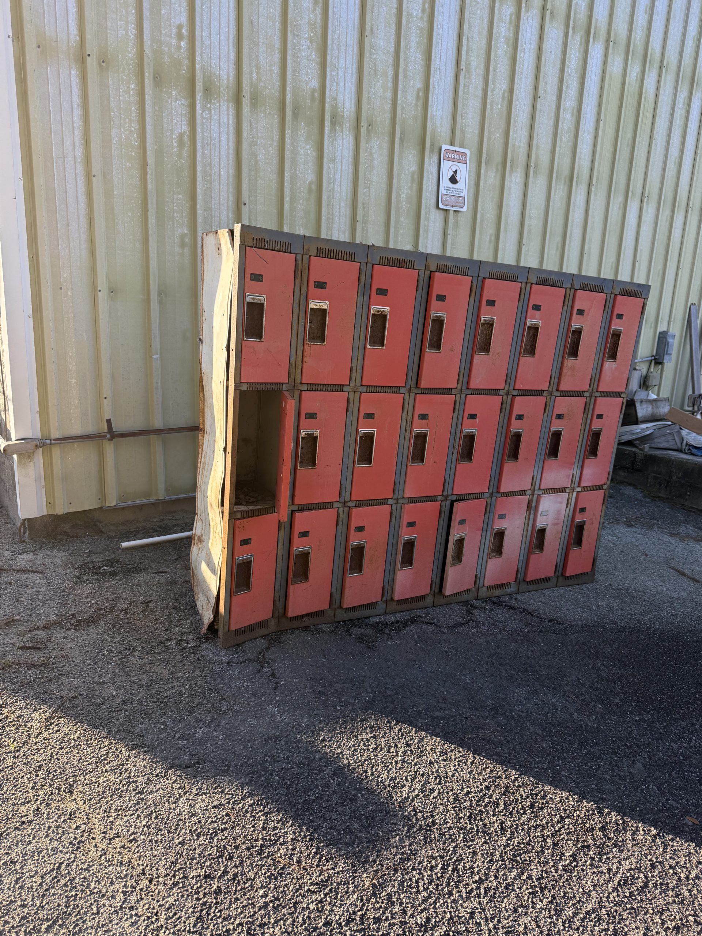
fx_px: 649
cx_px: 351
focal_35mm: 24
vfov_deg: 71.6
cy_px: 468
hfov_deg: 56.8
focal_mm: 6.76
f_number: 1.78
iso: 100
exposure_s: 1/765
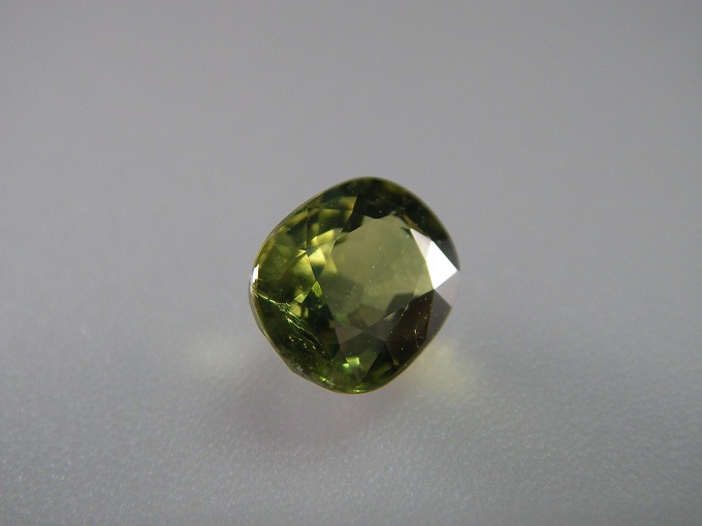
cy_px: 263
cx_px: 351
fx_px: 994
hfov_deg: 38.9
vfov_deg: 29.7
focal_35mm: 49
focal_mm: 8.1
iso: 100
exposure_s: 1/12
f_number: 3.5
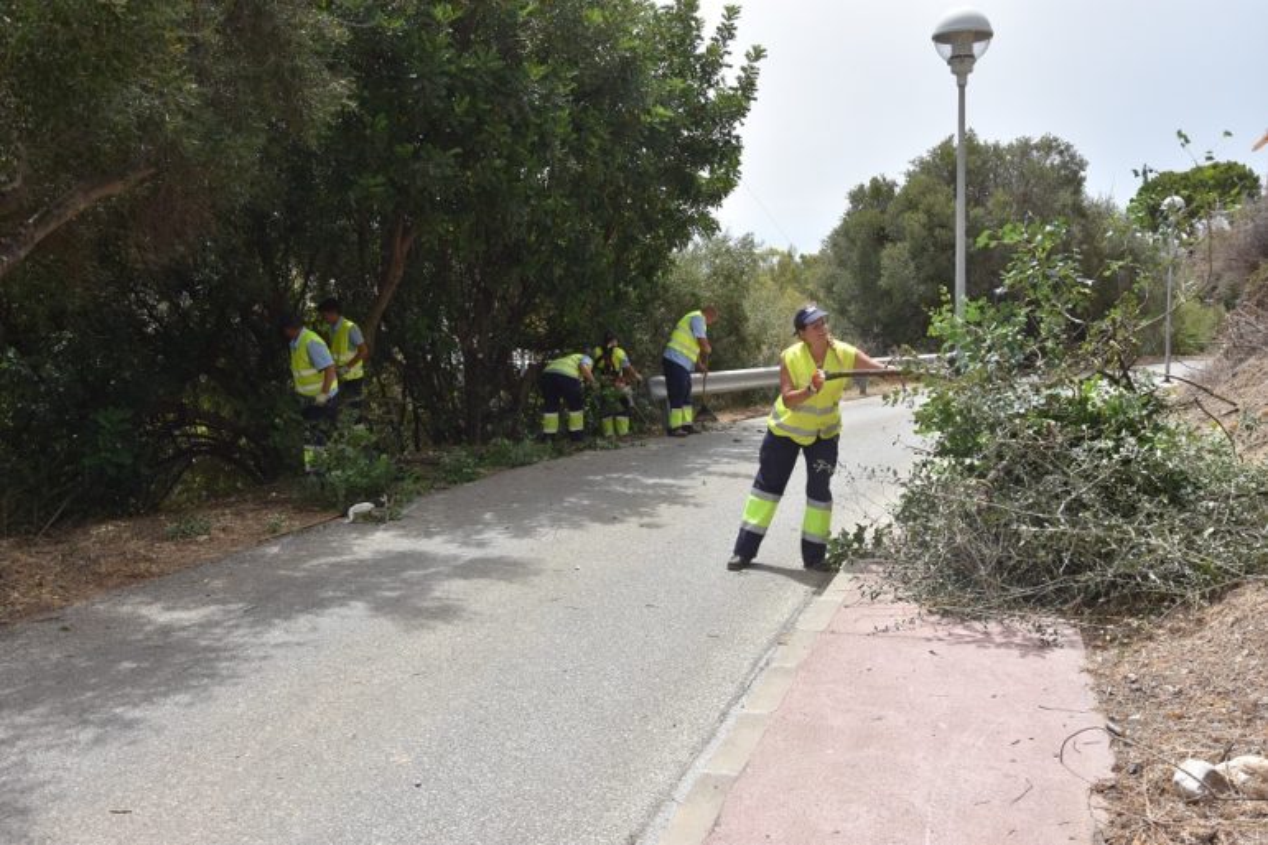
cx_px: 634
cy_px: 422
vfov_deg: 41.7
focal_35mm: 32
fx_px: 1109
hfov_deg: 59.5
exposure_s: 1/500
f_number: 8
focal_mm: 21
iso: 220
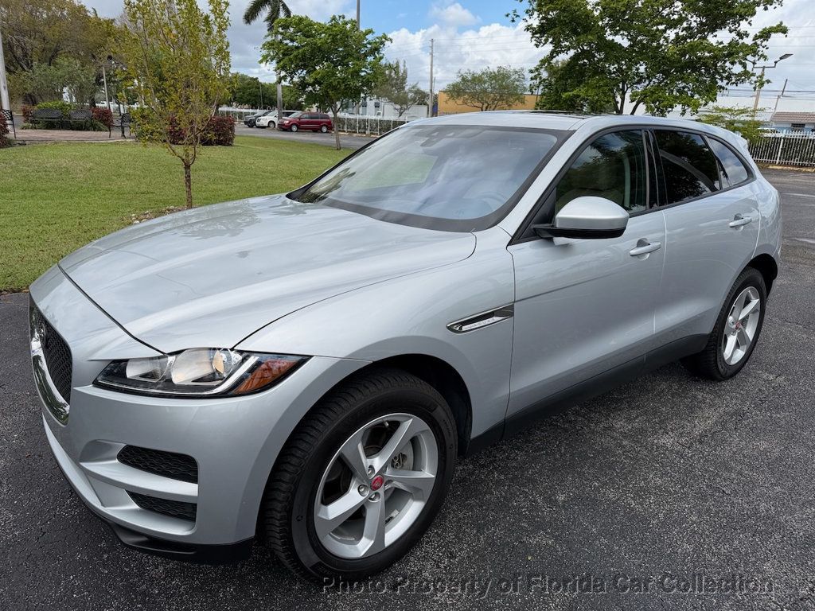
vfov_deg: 56.8
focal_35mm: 24
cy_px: 306
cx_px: 408
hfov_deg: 71.6
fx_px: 565
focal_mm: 6.76
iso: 80
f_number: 1.78
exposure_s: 1/4405
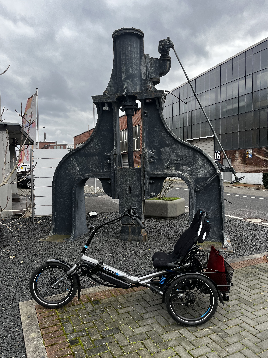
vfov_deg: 67.3
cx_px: 134
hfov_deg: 53.1
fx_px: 268
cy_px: 179
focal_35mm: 26
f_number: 1.6
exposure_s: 1/639
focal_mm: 5.1
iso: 50
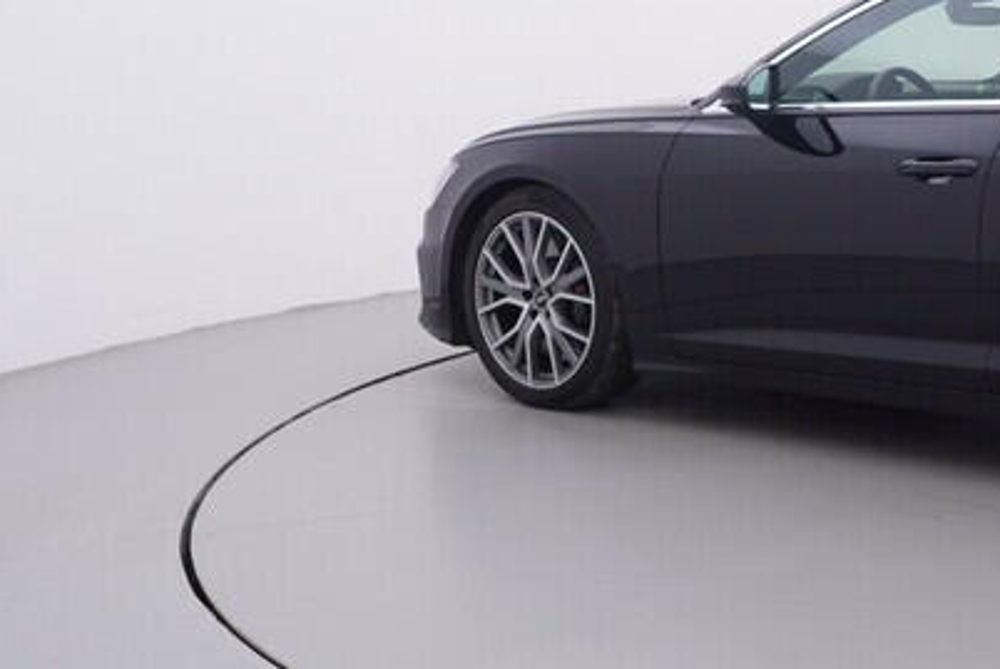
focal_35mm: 57
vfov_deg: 23.6
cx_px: 1012
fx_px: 1593
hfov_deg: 32.0
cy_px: 209
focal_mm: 15
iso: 200
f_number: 5
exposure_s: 1/80
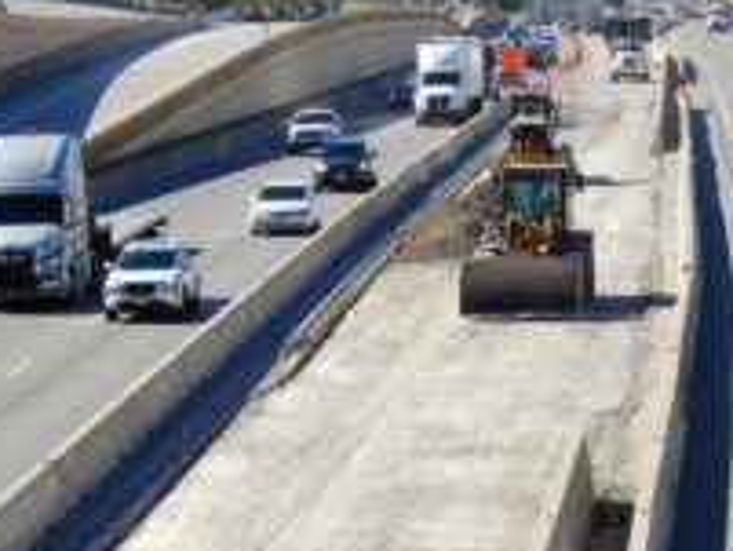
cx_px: 474
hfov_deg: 9.5
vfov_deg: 7.1
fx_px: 4428
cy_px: 452
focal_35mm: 209
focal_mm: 18.7
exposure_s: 1/640
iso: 80
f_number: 5
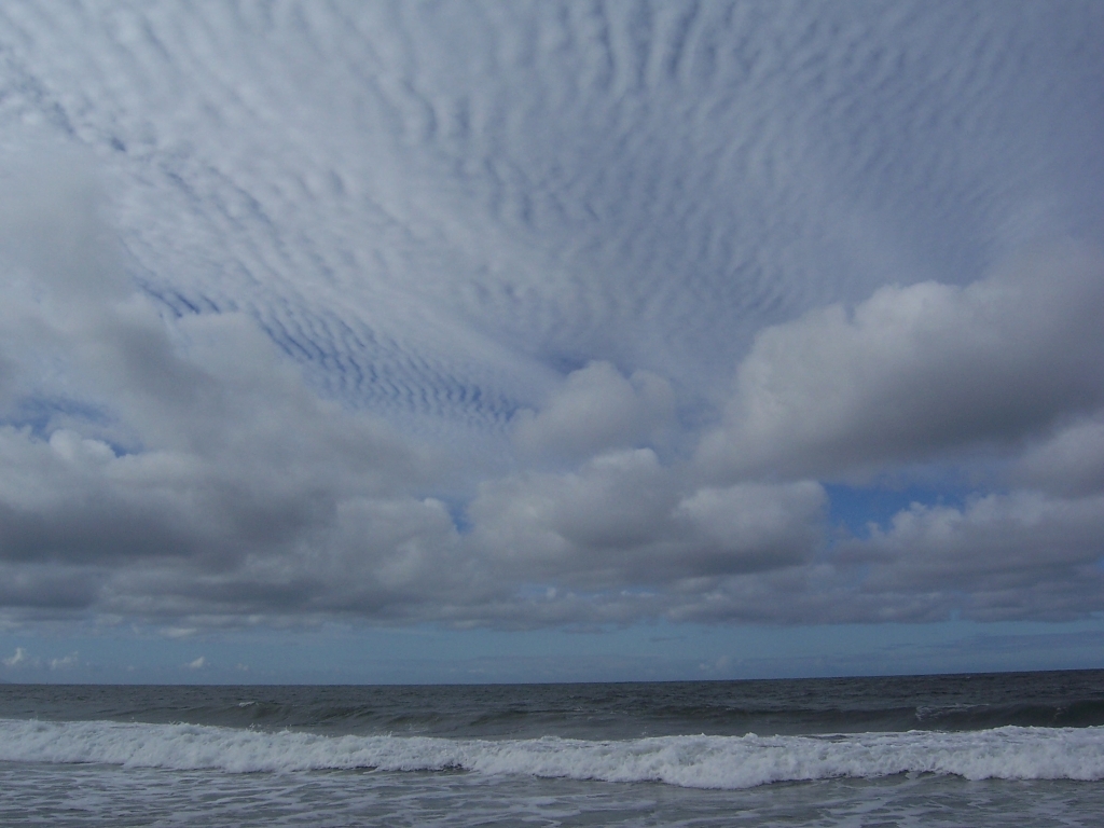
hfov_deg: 51.4
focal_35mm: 36
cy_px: 414
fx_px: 1148
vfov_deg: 39.7
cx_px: 552
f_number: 4.5
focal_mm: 6.2
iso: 80
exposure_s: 1/1600
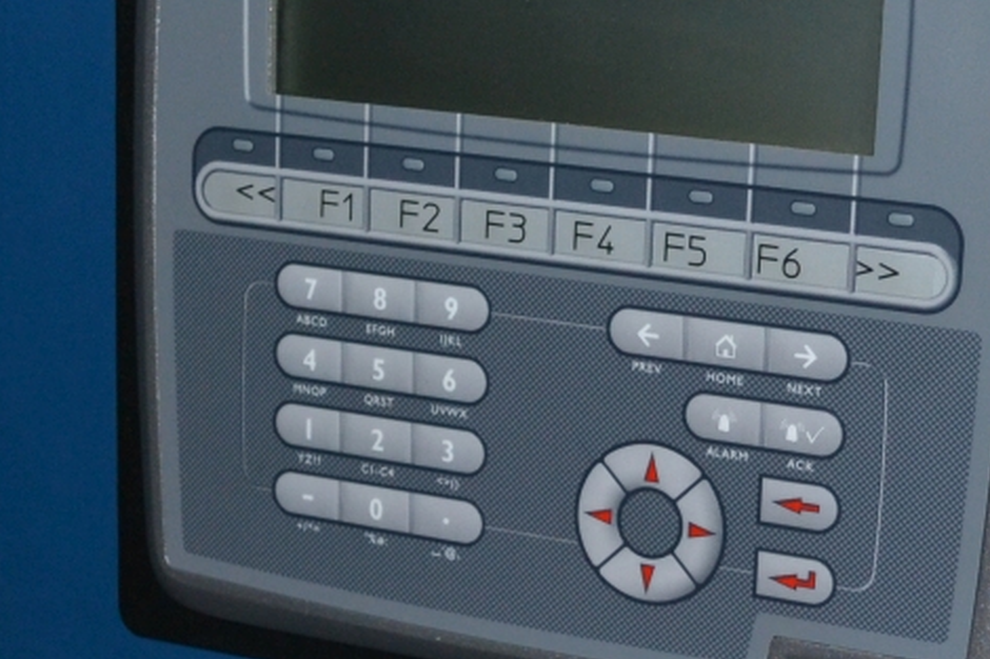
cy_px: 481
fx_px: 2529
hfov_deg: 21.8
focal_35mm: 92
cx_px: 807
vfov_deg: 14.8
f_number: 3.5
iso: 640
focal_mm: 18
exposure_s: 1/60
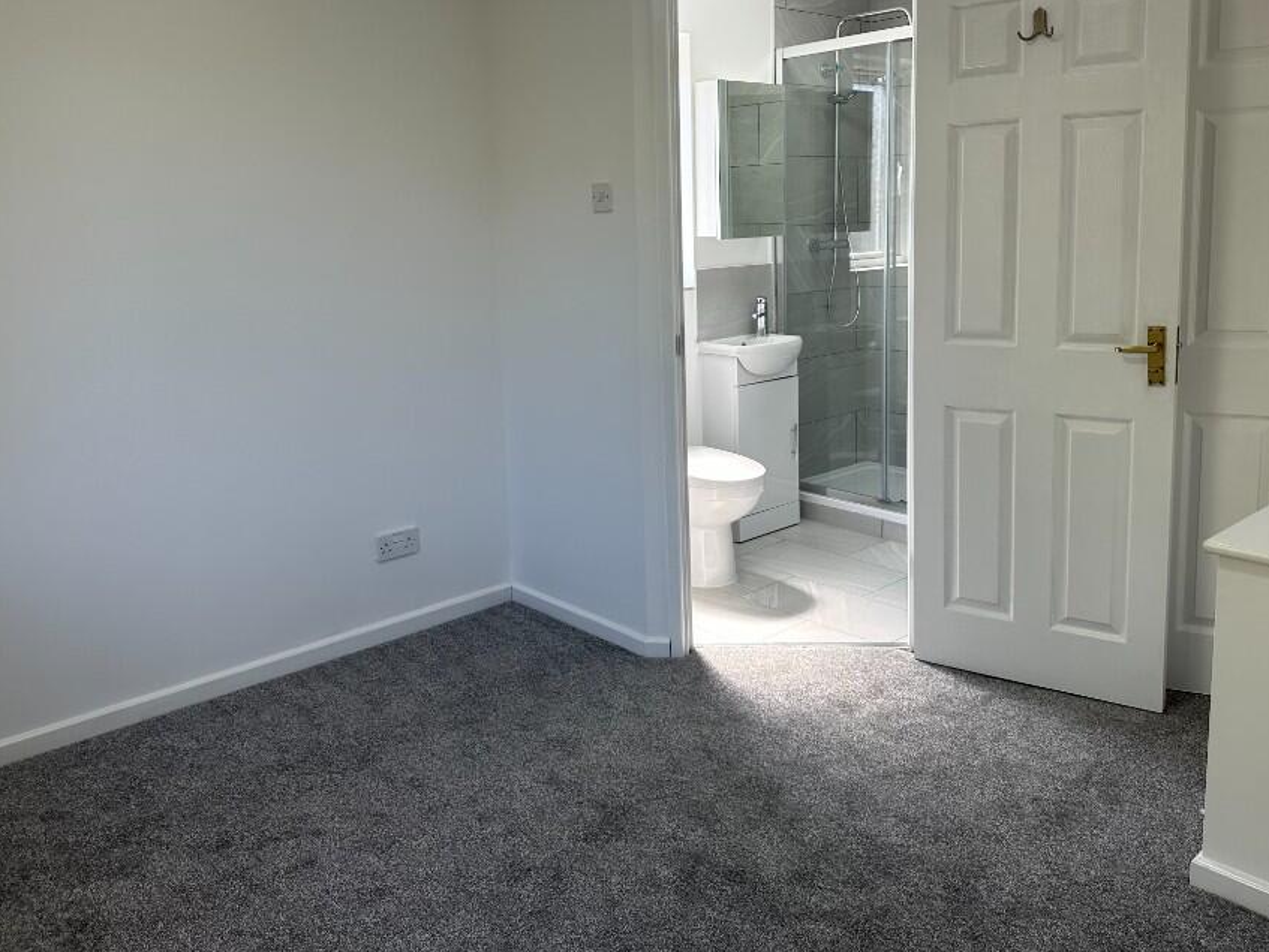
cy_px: 382
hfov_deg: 61.6
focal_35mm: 29
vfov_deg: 48.0
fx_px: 1064
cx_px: 644
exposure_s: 1/220
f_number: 1.78
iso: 64
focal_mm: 6.86
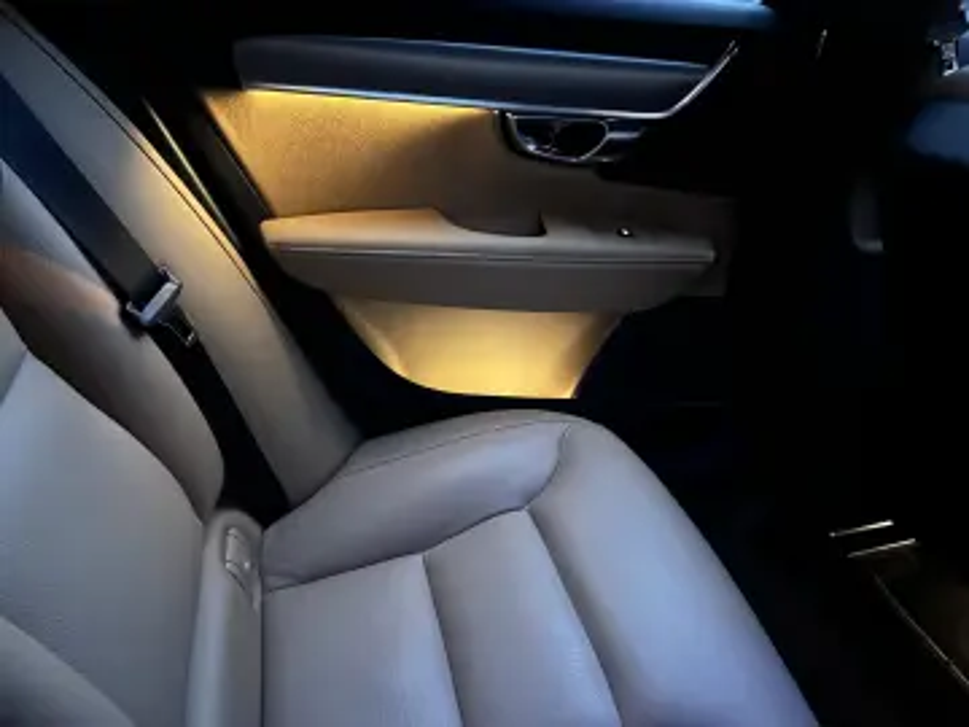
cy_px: 364
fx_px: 728
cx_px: 484
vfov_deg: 53.1
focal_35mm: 26
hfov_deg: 67.3
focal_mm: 5.7
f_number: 1.5
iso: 5000
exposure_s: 1/5
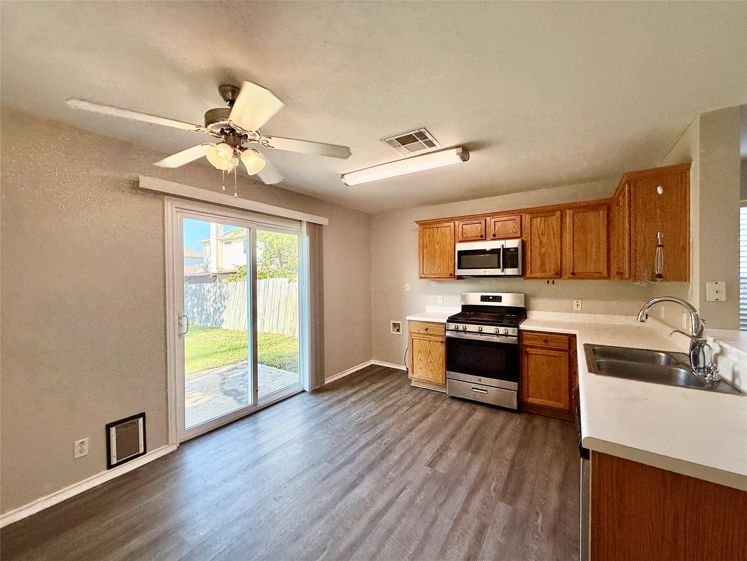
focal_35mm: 14
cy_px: 280
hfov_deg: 102.1
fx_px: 302
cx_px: 374
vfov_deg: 85.7
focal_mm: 2.22
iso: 64
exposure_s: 1/168
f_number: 2.2
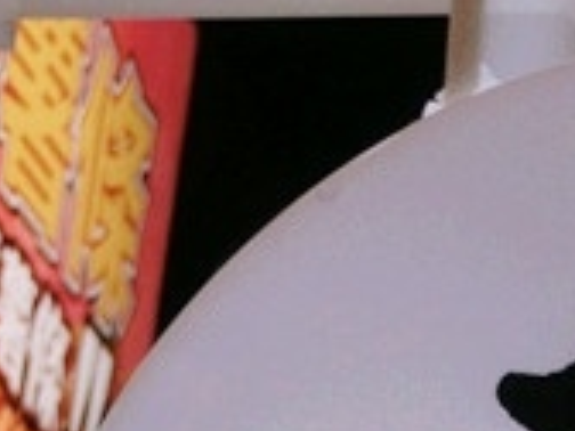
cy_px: 684
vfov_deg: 3.1
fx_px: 7890
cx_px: 606
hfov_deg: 4.2
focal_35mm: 475
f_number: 5.2
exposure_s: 1/125
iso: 80
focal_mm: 17.45
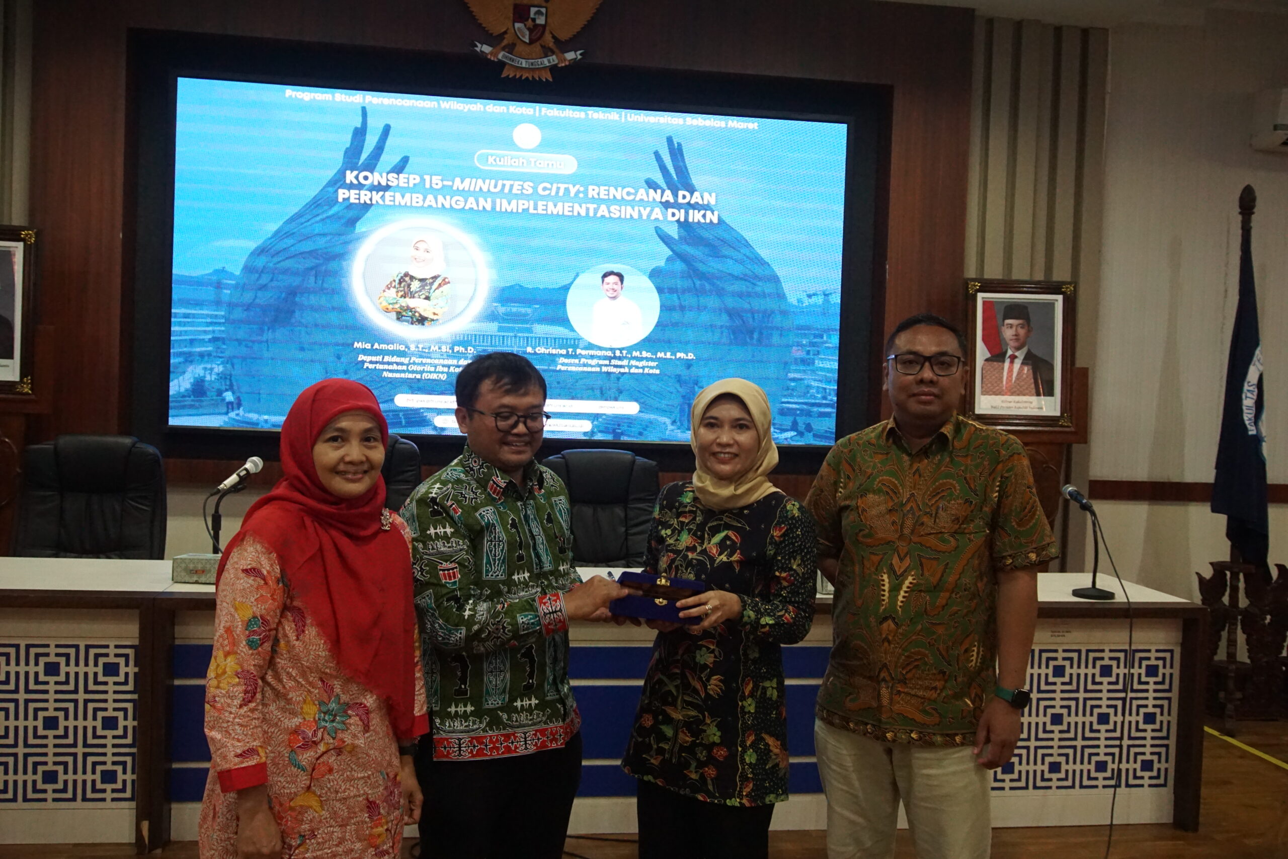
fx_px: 1181
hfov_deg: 57.2
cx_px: 644
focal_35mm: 33
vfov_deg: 40.0
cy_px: 430
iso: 3200
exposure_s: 1/100
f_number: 5.6
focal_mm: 22
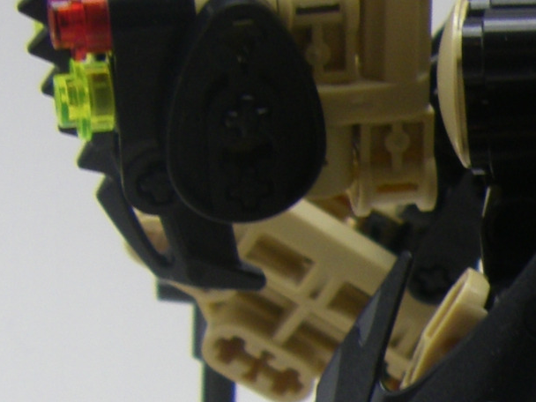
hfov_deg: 11.6
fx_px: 2508
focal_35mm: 162
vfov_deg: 9.1
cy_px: 377
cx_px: 845
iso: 64
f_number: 3.5
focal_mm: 6.3
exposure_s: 1/60
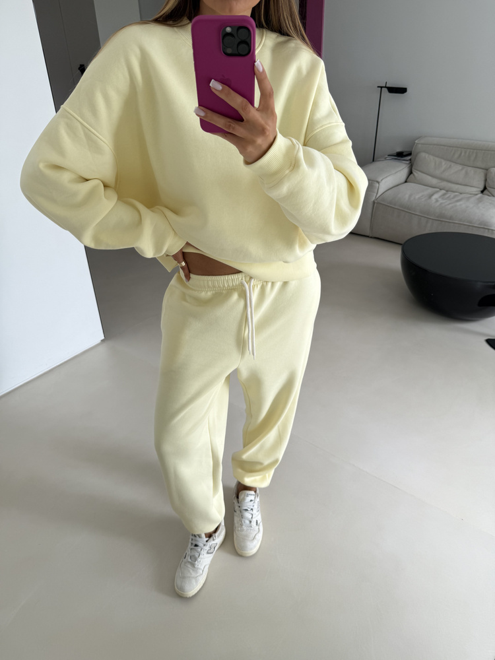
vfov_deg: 71.6
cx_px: 248
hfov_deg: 56.8
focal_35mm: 24
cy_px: 330
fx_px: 458
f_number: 1.78
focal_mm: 6.76
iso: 64
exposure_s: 1/121
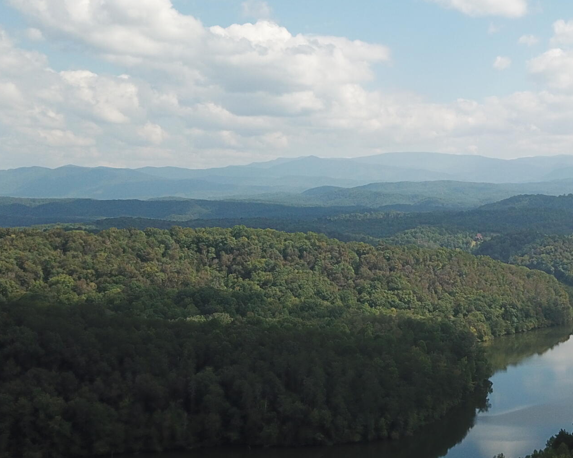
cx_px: 527
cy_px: 167
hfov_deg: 30.0
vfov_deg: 25.3
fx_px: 1017
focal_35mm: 60
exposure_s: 1/1548
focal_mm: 4.73
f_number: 2.2
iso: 100
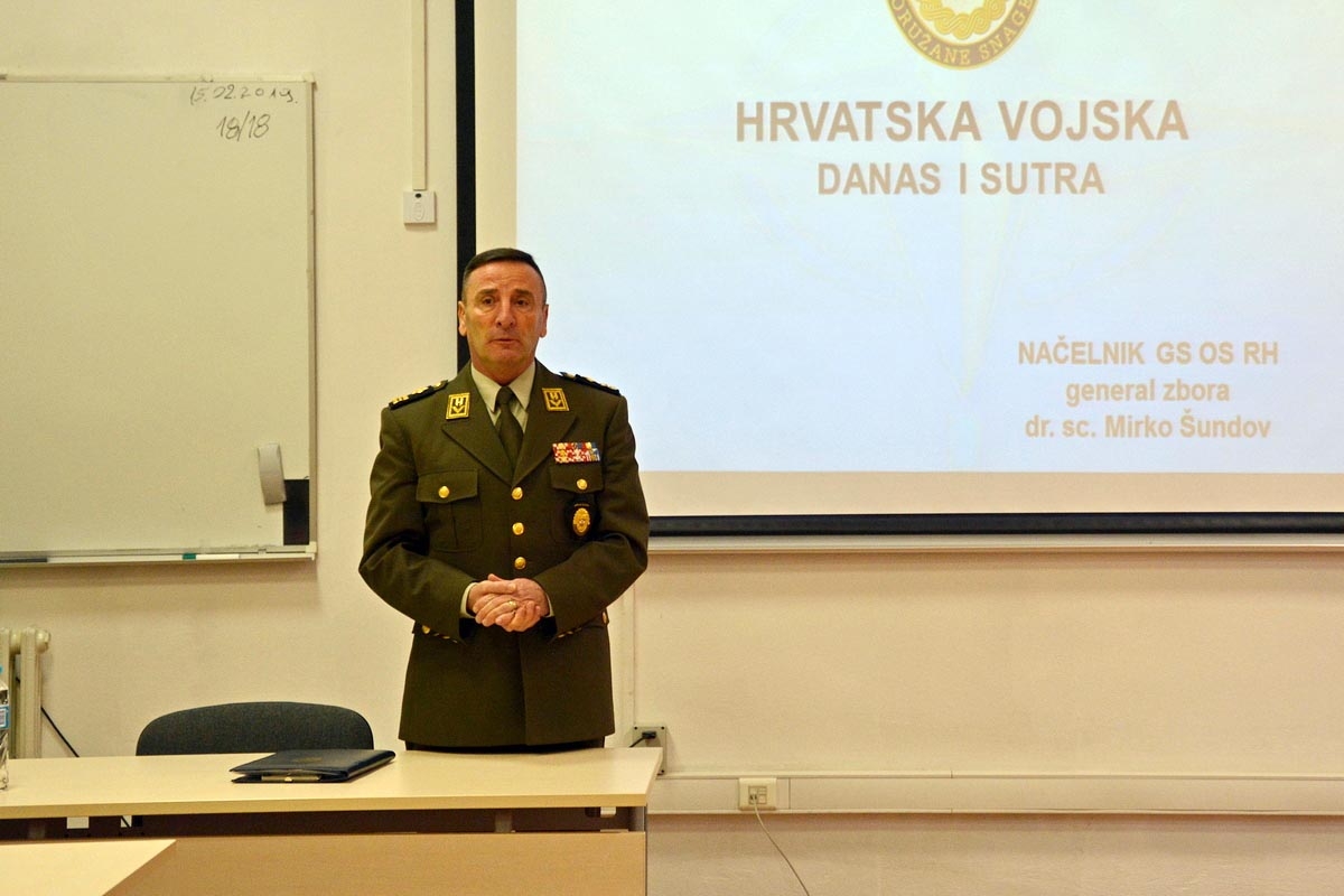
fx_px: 2688
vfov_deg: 18.9
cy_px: 448
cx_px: 672
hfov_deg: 28.1
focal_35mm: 72
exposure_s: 1/60
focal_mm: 48
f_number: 4.8
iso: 560
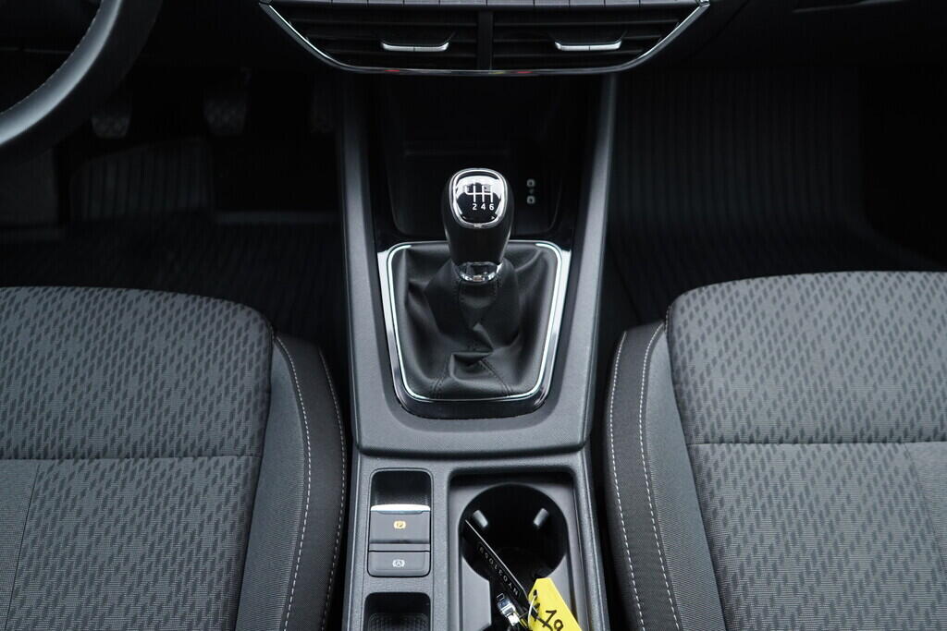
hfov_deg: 53.1
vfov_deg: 36.9
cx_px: 474
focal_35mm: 36
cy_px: 316
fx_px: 947
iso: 400
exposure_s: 1/40
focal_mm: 24
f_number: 2.8
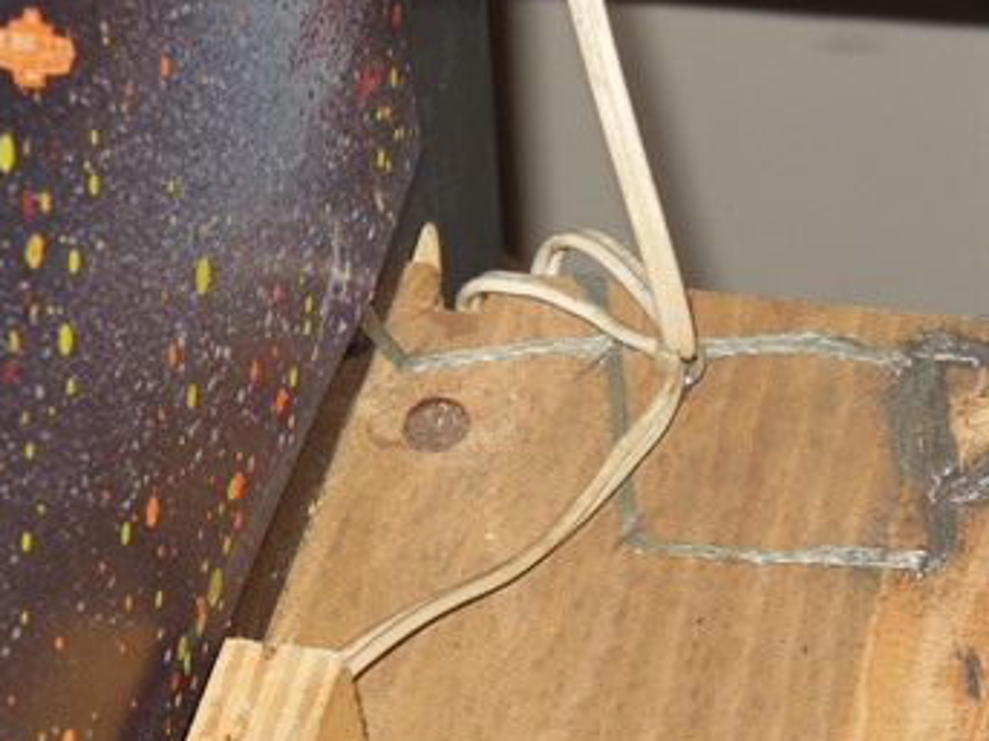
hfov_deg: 15.4
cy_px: 430
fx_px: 3656
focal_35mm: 128
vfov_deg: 11.6
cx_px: 484
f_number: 4.7
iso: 200
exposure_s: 1/60
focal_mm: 17.5
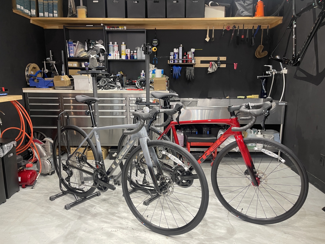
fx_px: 235
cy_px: 122
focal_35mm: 25
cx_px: 162
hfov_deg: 69.4
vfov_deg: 54.9
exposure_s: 1/50
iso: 125
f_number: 1.6
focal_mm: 5.1
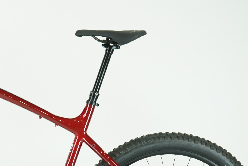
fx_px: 937
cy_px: 152
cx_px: -6
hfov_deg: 14.8
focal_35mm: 136
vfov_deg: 10.0
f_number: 5.6
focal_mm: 60
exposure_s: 1/200
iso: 1600
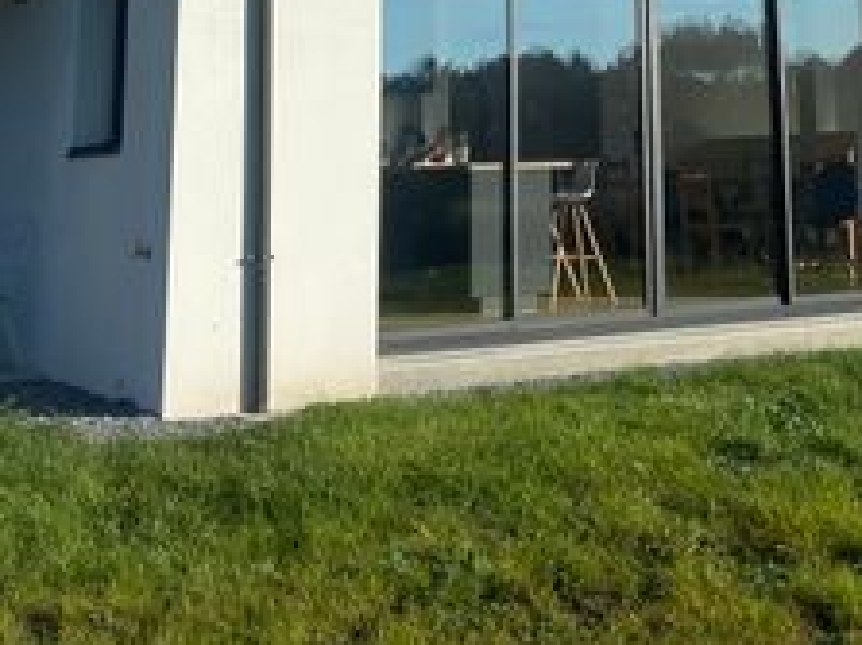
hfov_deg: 27.4
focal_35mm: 70
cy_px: -174
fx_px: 1742
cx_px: 661
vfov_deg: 19.5
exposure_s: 1/4274
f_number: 1.8
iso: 32
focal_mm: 4.25
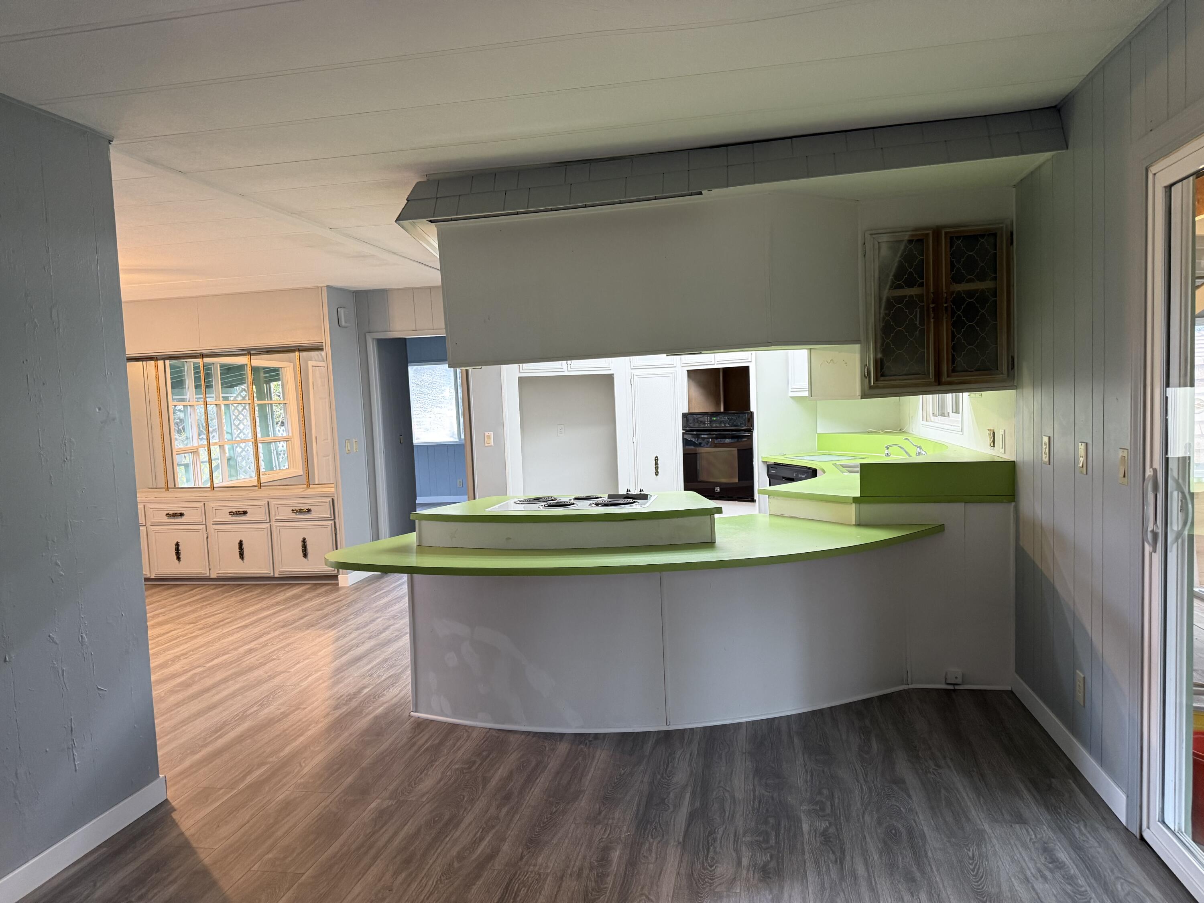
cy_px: 452
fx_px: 835
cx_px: 602
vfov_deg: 56.8
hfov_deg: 71.6
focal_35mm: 24
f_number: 1.78
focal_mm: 6.76
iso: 320
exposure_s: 1/60
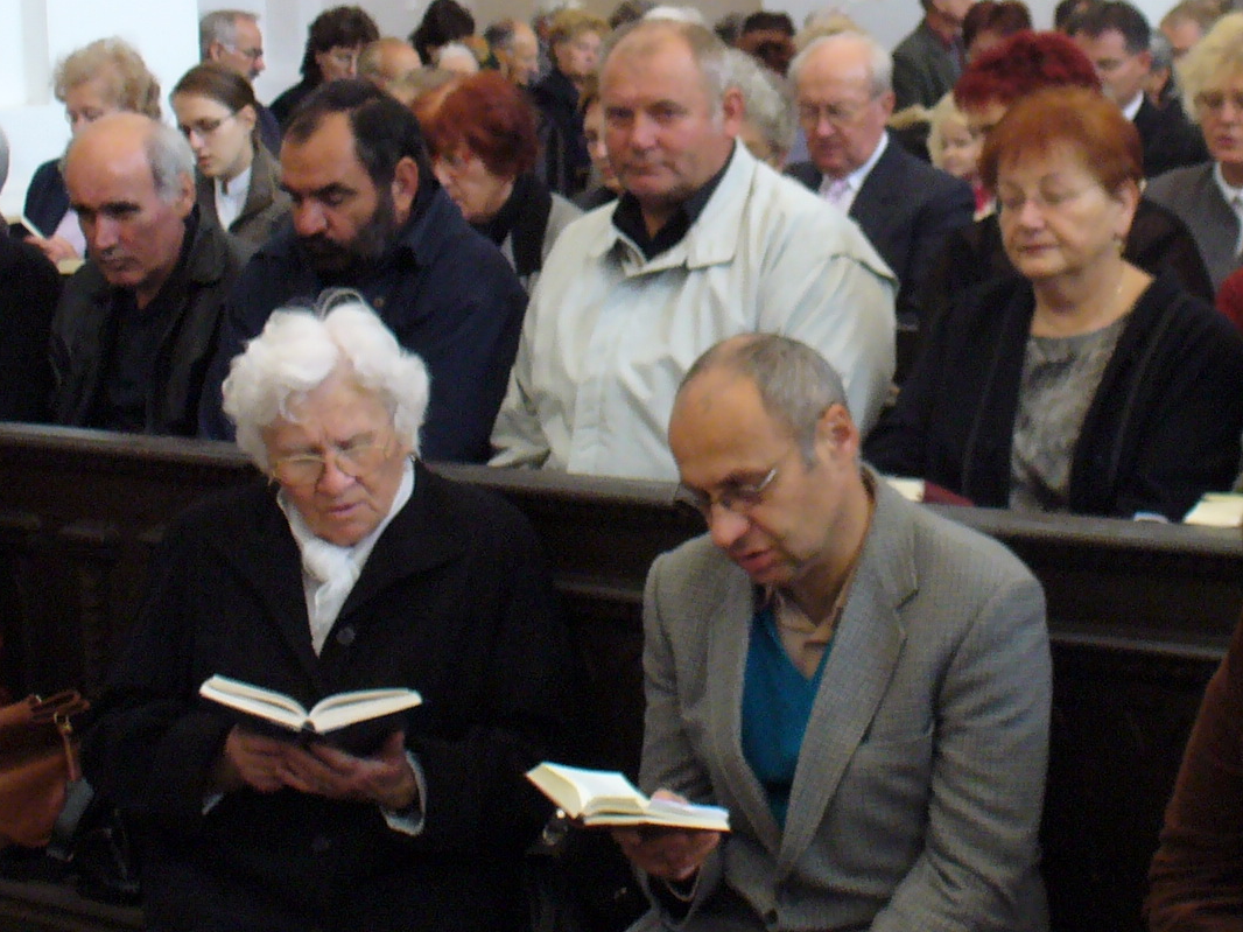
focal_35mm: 80
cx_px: 917
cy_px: 176
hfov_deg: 24.2
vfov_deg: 18.2
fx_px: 2872
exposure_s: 1/8
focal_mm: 6.1
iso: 200
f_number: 2.8
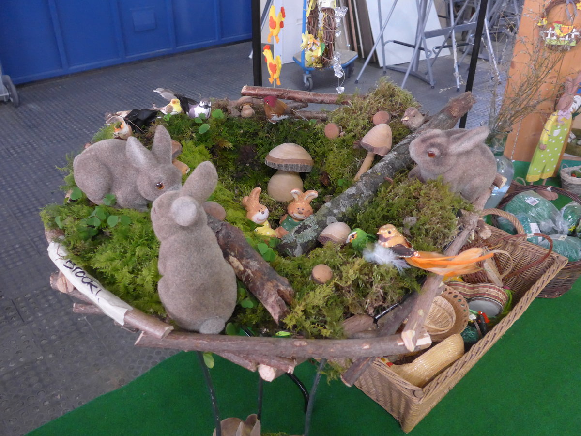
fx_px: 487
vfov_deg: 48.2
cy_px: 218
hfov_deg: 61.7
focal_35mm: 29
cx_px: 290
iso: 800
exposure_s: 1/50
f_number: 2
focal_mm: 6
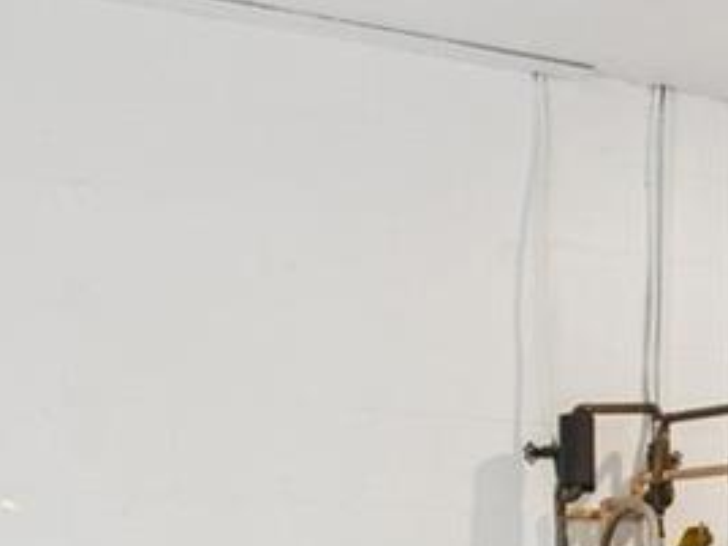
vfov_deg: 15.6
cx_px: 774
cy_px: 856
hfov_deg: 21.7
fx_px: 1809
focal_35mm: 86
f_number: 7.1
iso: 100
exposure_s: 1/6
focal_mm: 10
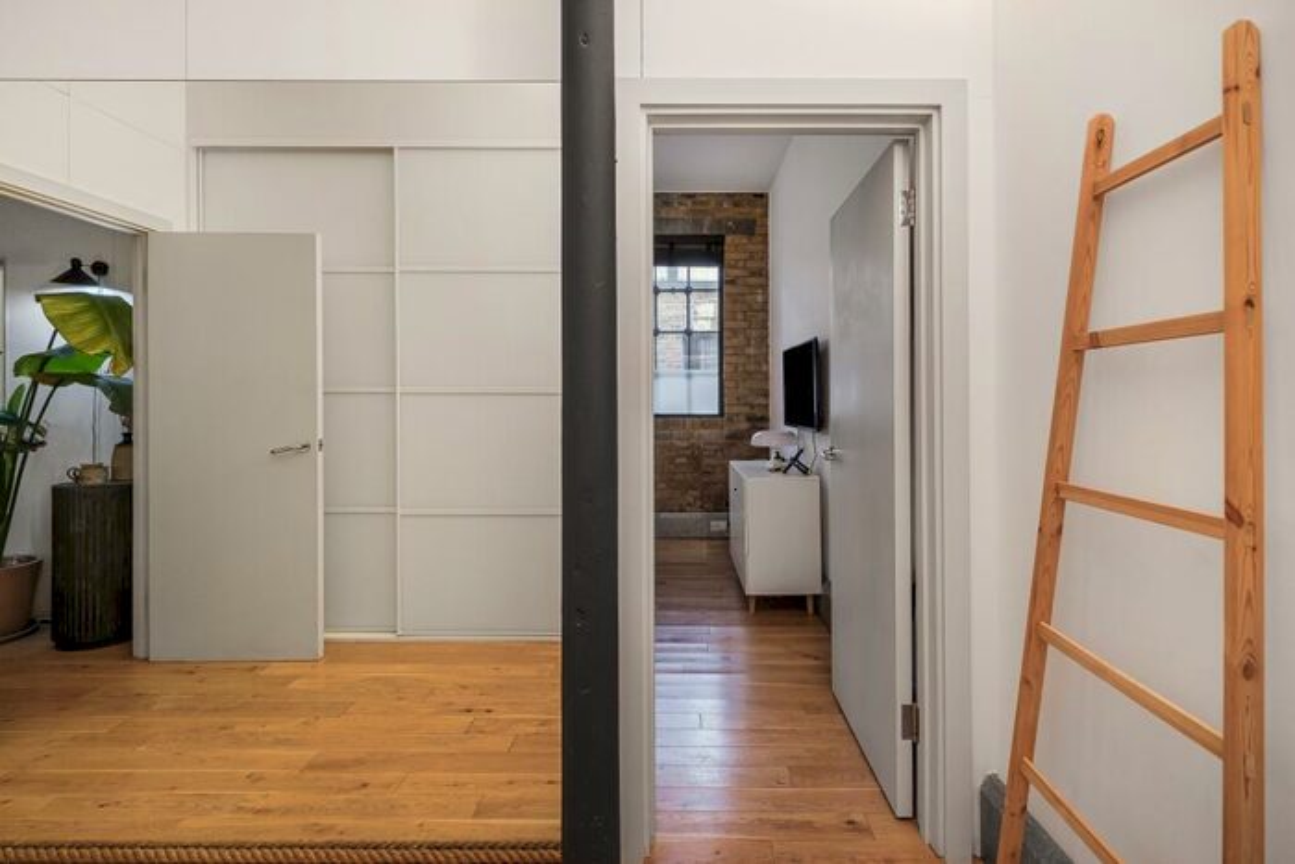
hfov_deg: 100.4
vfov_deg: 77.4
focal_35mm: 15
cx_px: 648
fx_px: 540
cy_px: 432
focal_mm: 10.1
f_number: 5
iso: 640
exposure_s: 1/30
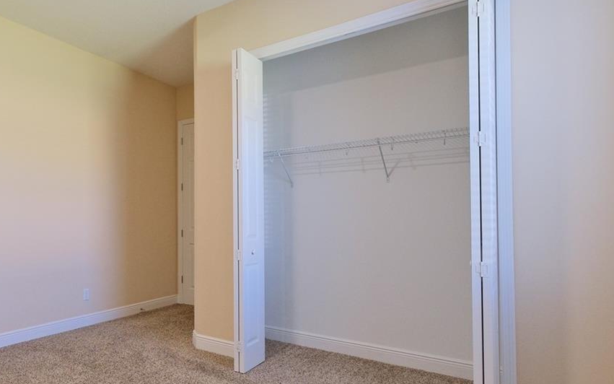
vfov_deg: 52.8
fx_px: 385
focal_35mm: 23
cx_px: 118
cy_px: 217
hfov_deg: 69.2
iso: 640
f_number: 4
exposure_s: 1/30
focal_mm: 8
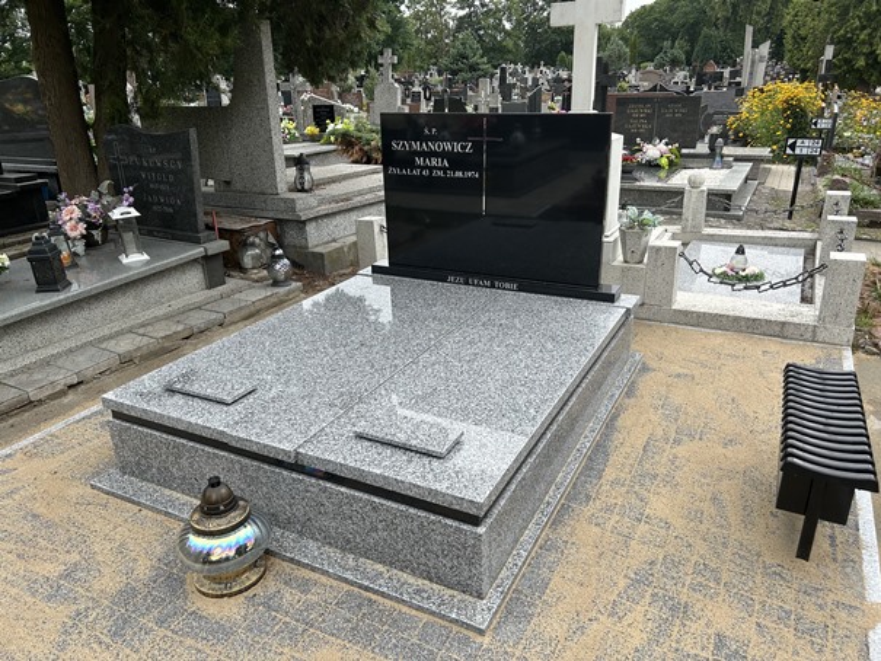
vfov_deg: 53.1
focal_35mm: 26
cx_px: 440
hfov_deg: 67.3
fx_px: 662
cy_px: 330
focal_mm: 5.7
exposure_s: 1/982
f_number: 1.5
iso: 50
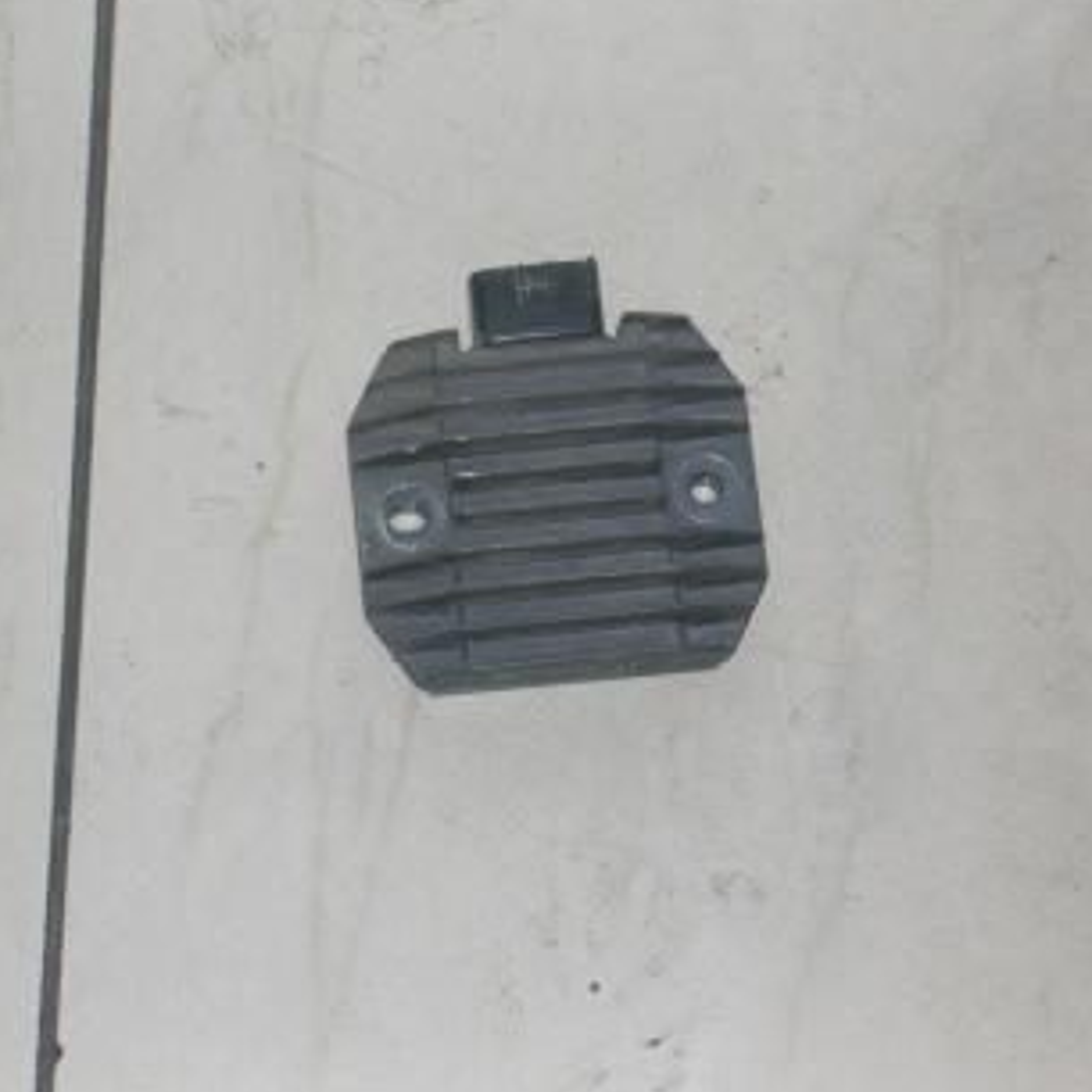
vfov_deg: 12.8
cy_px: 517
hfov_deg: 12.8
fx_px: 4854
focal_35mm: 136
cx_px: 473
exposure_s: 1/60.1
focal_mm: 17.4
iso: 50
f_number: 4.9
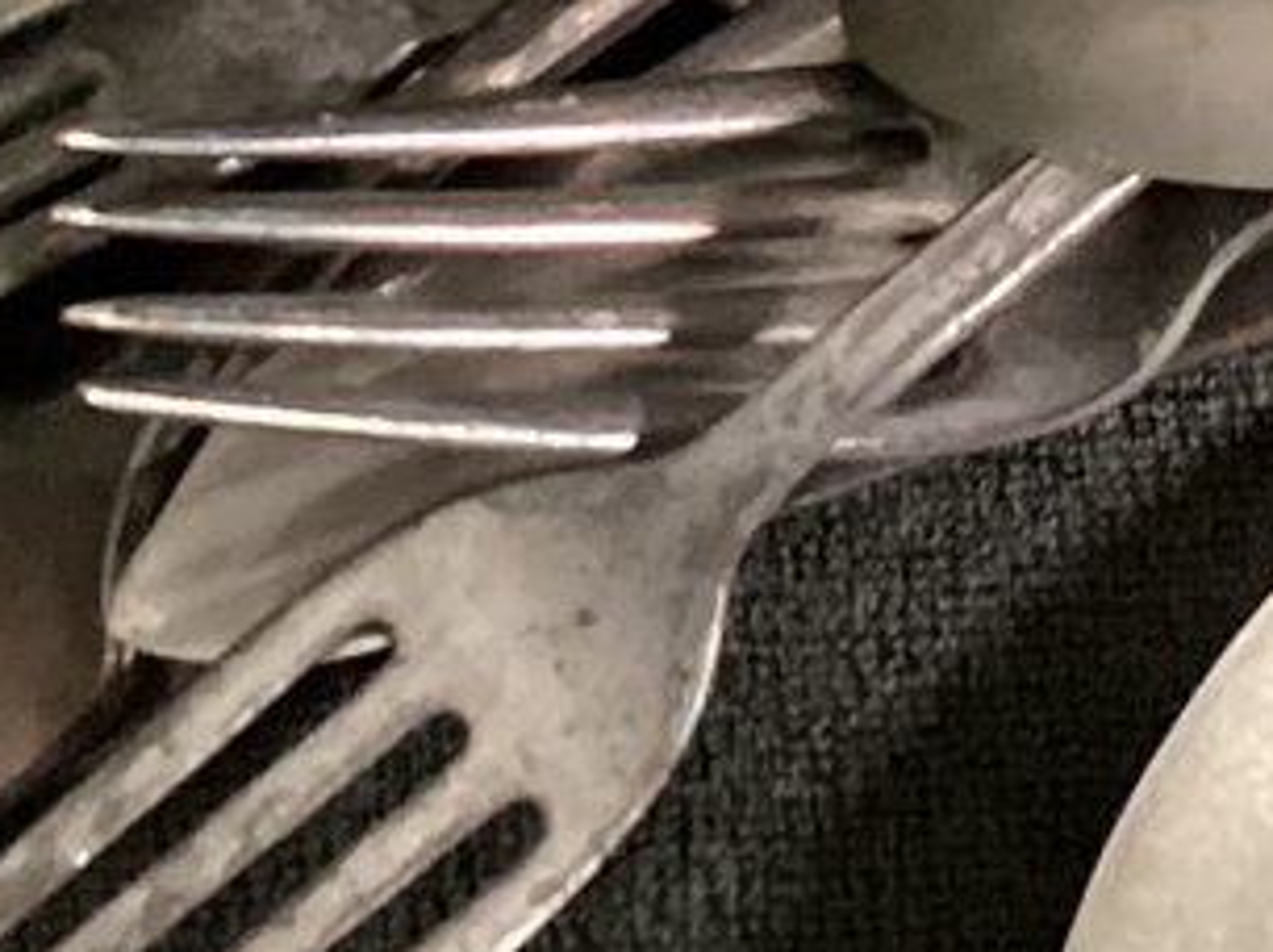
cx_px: 979
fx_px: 5657
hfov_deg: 12.8
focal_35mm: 154
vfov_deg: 9.3
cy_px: -641
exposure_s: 1/30
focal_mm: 3.3
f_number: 2.4
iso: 500
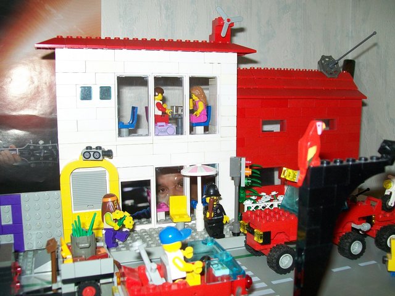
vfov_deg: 39.7
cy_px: 148
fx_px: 411
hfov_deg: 51.4
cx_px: 198
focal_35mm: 36
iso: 64
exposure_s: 1/60
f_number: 2.7
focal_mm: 6
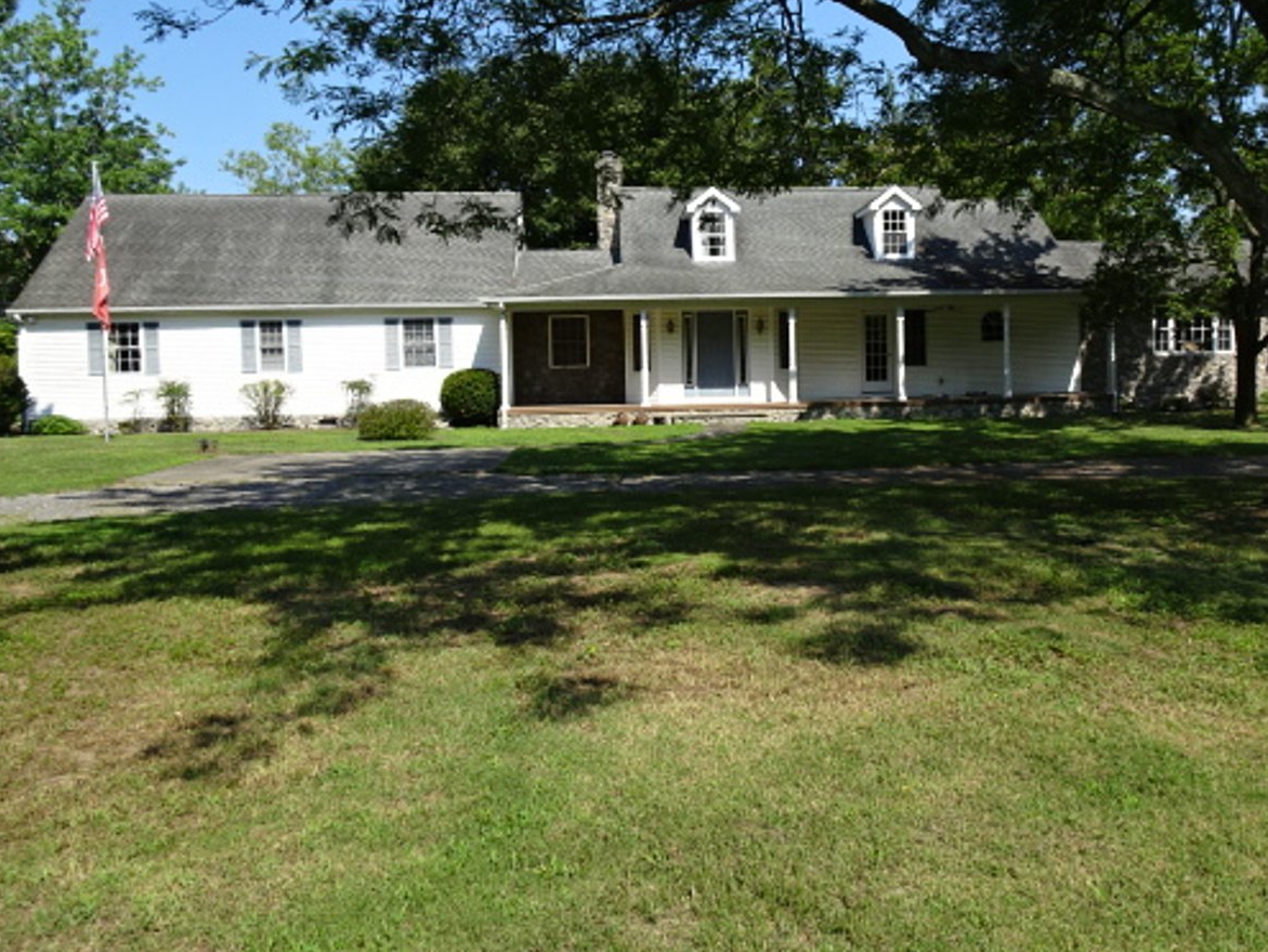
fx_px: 1136
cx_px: 735
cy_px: 401
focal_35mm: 31
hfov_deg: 58.0
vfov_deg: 45.3
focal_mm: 4.1
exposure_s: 1/640
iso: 80
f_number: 3.5
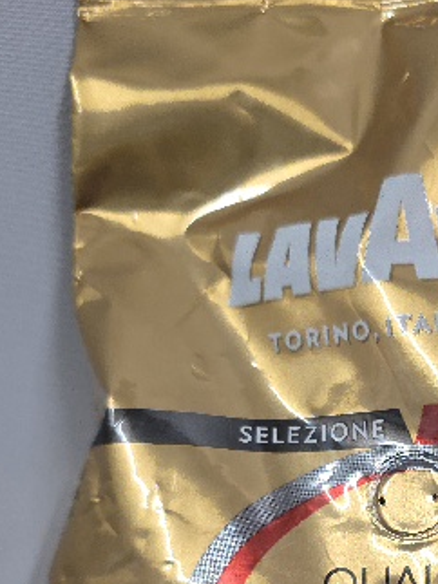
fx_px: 962
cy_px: 550
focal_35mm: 57
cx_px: 431
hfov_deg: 24.5
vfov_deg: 31.8
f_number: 1.7
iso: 200
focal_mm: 6.3
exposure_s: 1/101
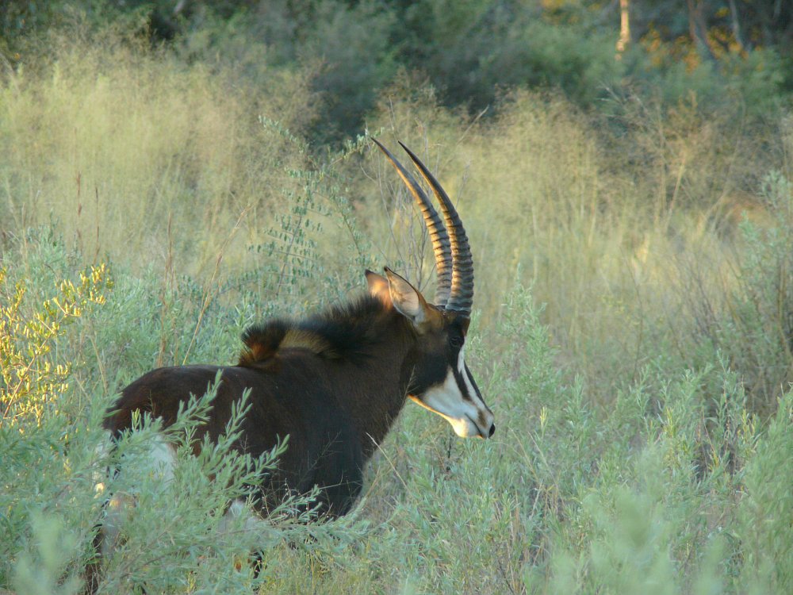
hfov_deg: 7.5
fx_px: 6025
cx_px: 396
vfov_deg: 5.7
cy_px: 298
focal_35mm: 263
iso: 200
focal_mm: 55.6
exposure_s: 1/100
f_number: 3.6
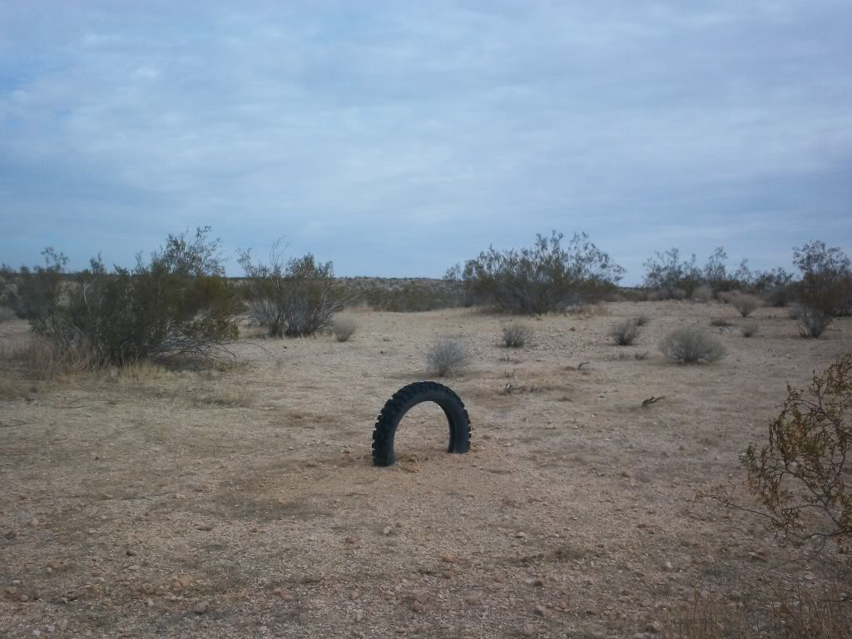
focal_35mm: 38
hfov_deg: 49.0
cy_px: 320
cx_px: 426
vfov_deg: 37.7
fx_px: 935
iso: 80
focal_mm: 6.3
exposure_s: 1/800
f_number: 4.5
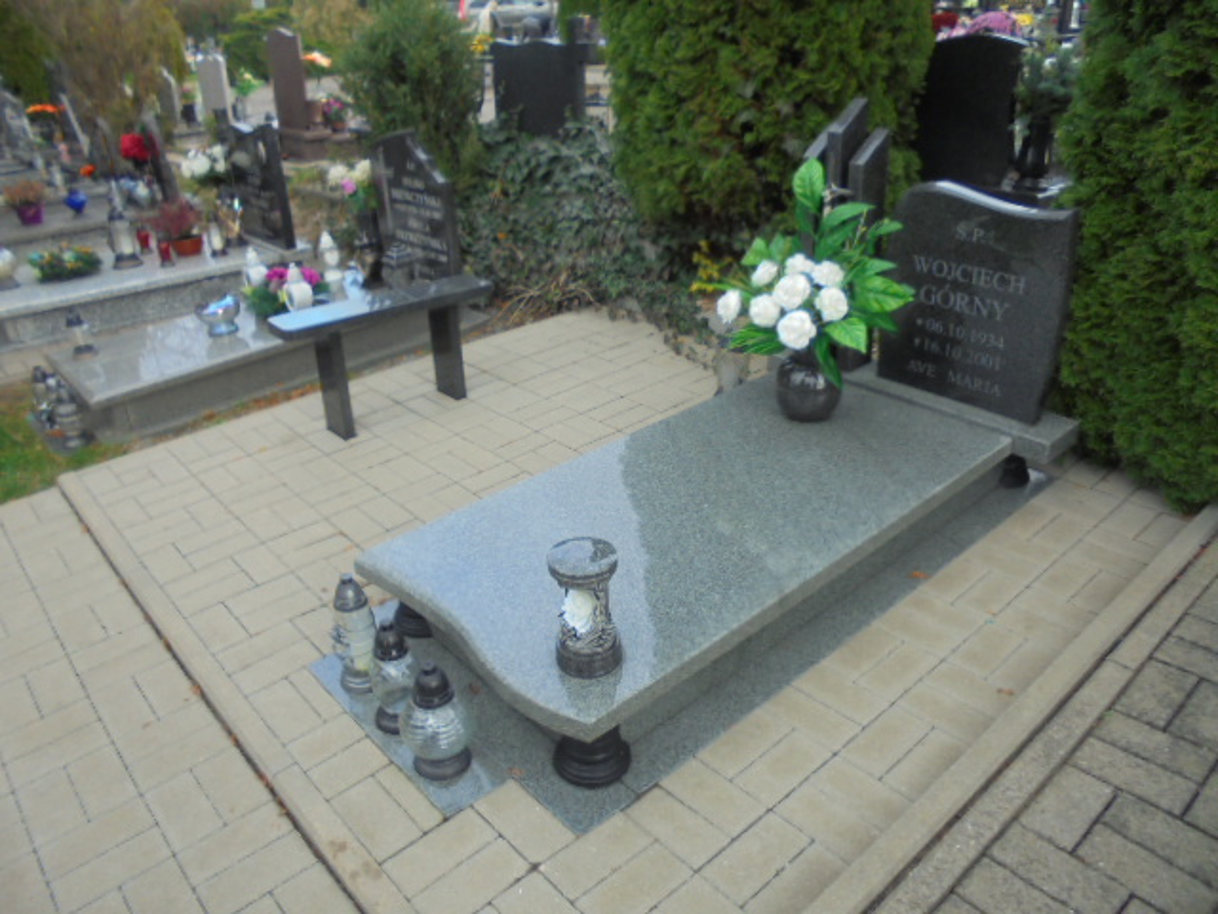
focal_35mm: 26
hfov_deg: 67.3
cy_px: 457
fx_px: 915
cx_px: 609
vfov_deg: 53.1
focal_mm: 4.6
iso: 100
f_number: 3.5
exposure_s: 1/160
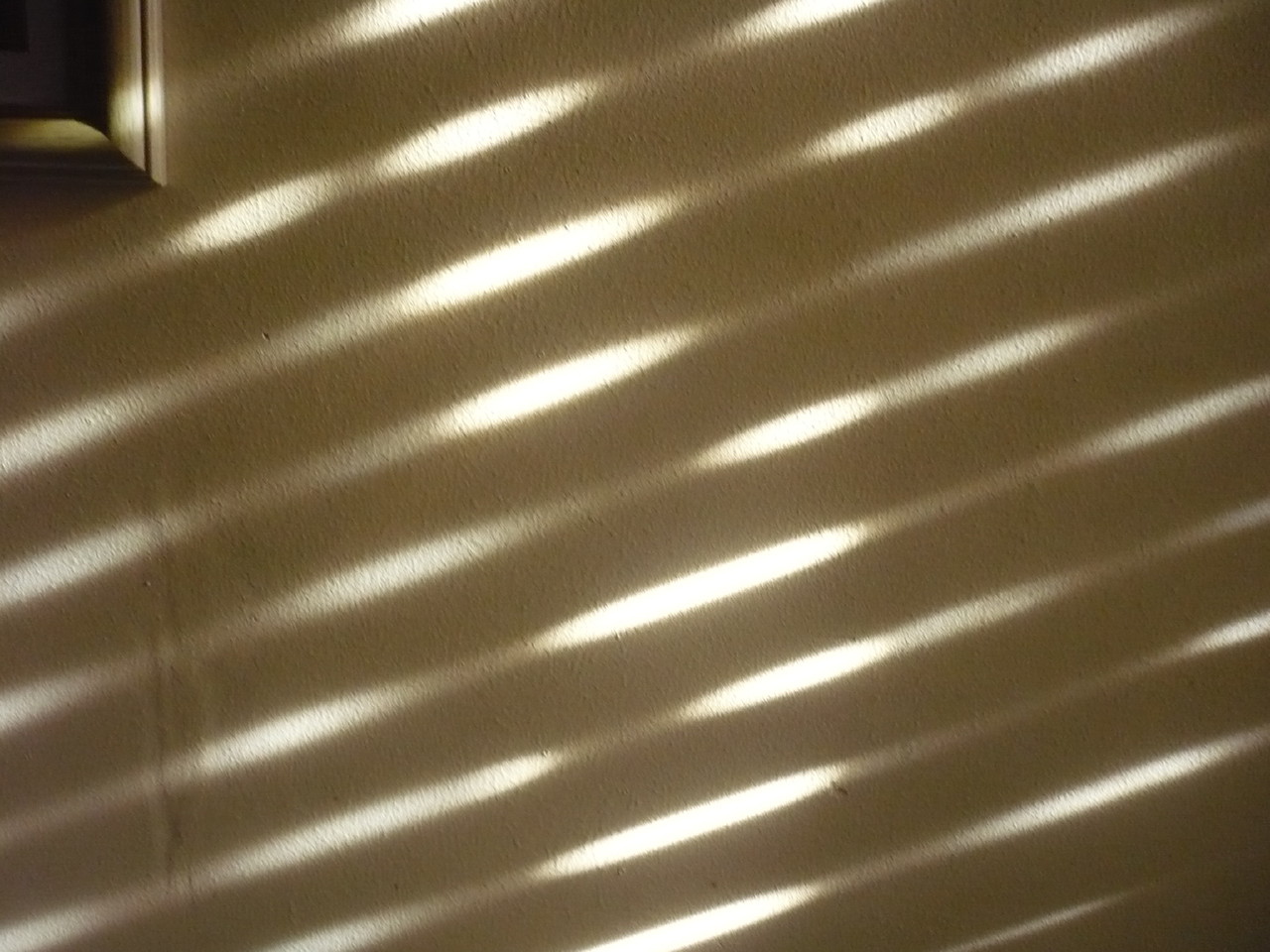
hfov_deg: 52.6
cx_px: 635
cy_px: 476
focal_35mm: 35
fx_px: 1284
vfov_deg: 40.7
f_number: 2.8
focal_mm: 5.8
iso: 400
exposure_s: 1/25
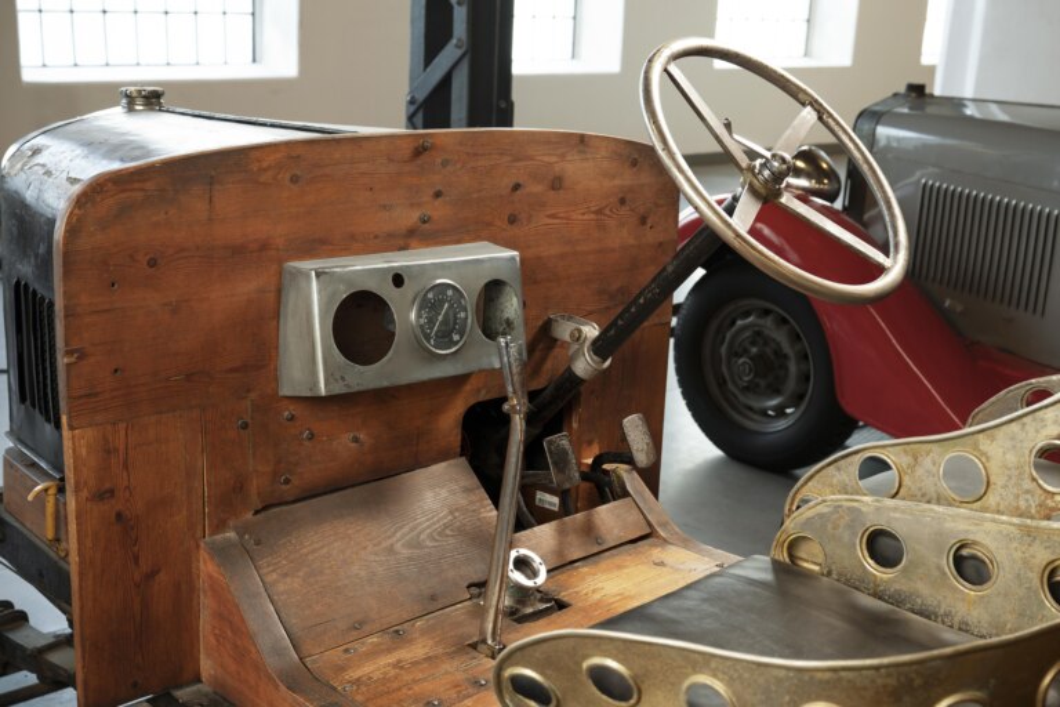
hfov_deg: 42.7
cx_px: 530
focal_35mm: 46
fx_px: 1354
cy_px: 354
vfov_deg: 29.2
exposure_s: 1/8
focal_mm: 46
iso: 100
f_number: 6.3
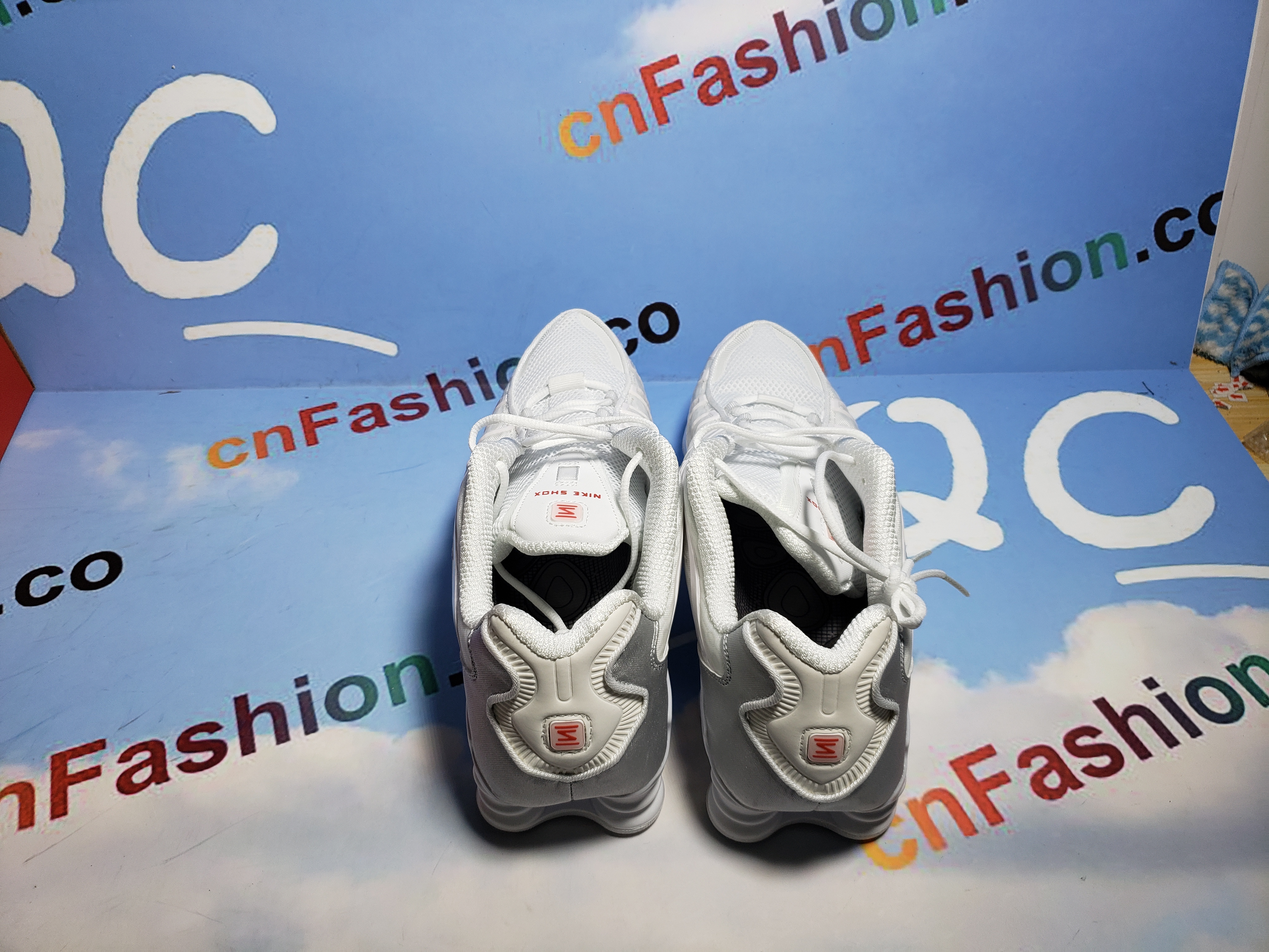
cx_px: 634
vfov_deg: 53.1
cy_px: 476
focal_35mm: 26
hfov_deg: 67.3
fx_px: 953
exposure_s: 1/596
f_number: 1.5
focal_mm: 4.3
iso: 50
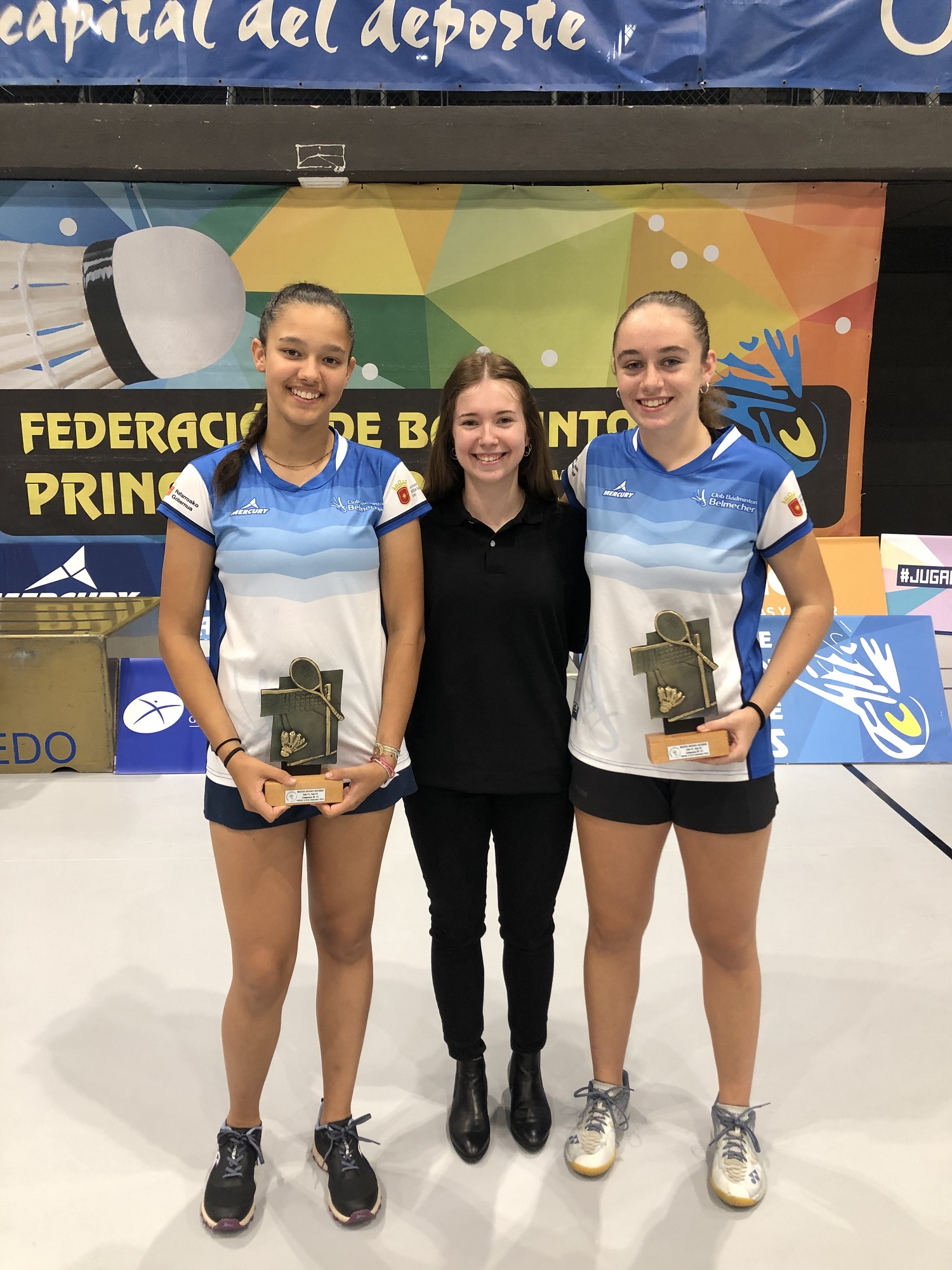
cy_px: 635
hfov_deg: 49.7
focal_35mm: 28
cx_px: 476
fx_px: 1027
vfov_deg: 63.4
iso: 40
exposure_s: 1/33
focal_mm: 4
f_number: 1.8
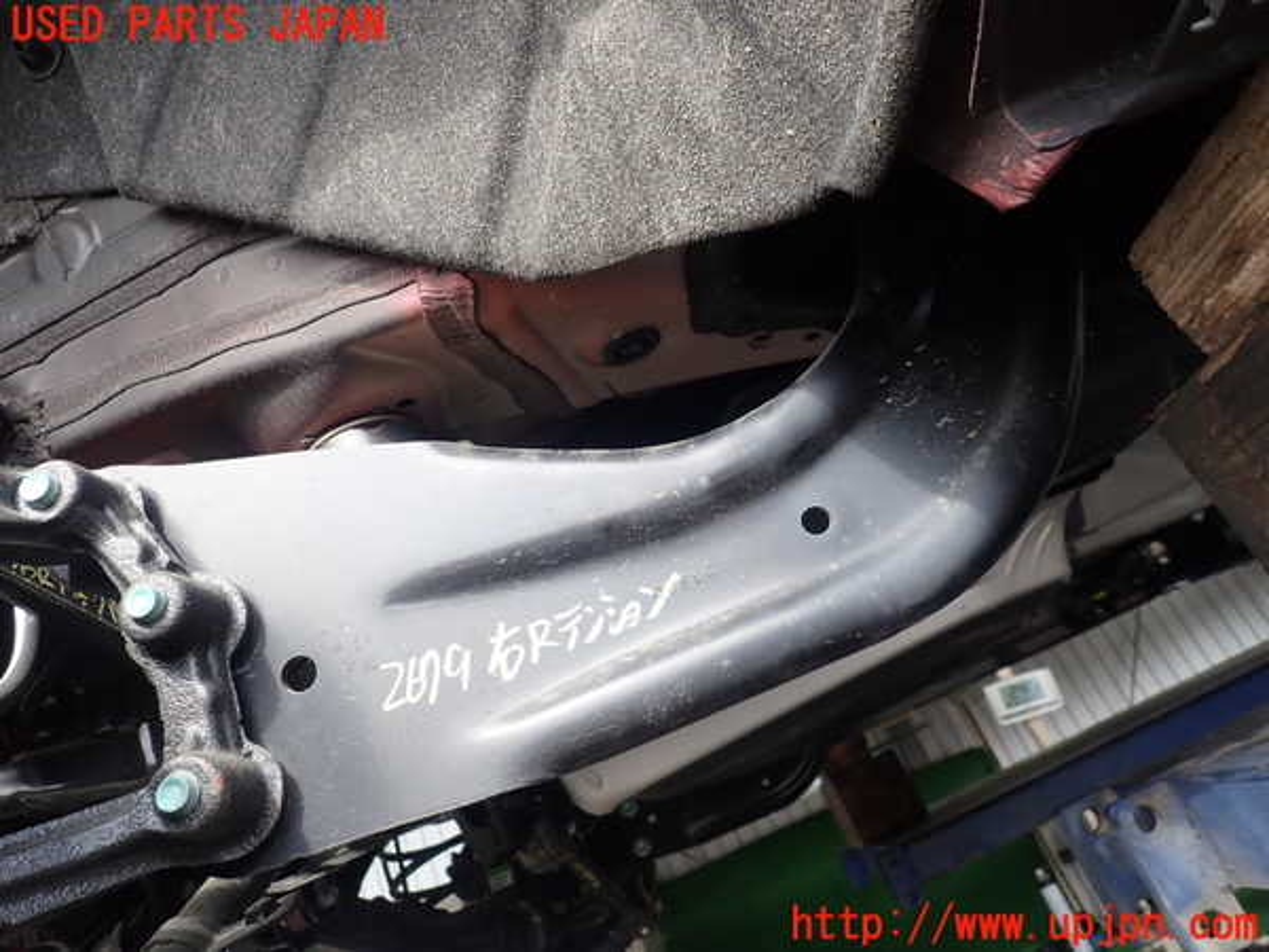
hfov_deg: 69.4
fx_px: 916
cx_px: 634
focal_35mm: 25
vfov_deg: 54.9
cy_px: 476
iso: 100
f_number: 2.8
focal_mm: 4.5
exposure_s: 1/125
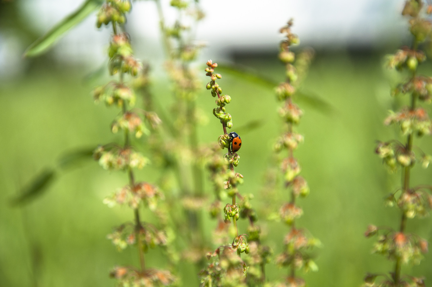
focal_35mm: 128
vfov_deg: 10.7
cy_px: 144
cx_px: 216
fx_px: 1528
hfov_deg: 16.1
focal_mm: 85
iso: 400
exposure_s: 1/2000
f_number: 5.6
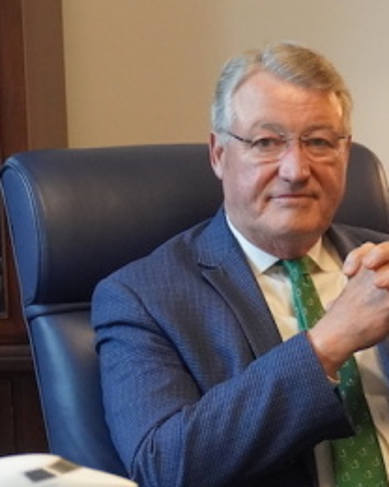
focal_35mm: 134
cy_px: 483
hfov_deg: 11.5
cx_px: 129
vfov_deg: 14.2
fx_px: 1922
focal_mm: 29
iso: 3200
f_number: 4.5
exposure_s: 1/160
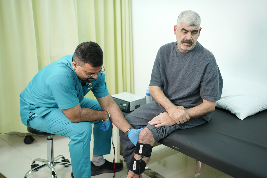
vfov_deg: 27.0
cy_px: 89
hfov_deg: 39.6
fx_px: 371
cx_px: 134
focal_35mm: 50
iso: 250
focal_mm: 50
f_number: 2.5
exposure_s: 1/100
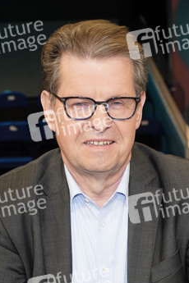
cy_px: 163
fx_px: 402
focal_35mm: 51
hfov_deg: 26.5
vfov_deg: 38.8
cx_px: 94
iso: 2000
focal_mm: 44
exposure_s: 1/160
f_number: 5.6
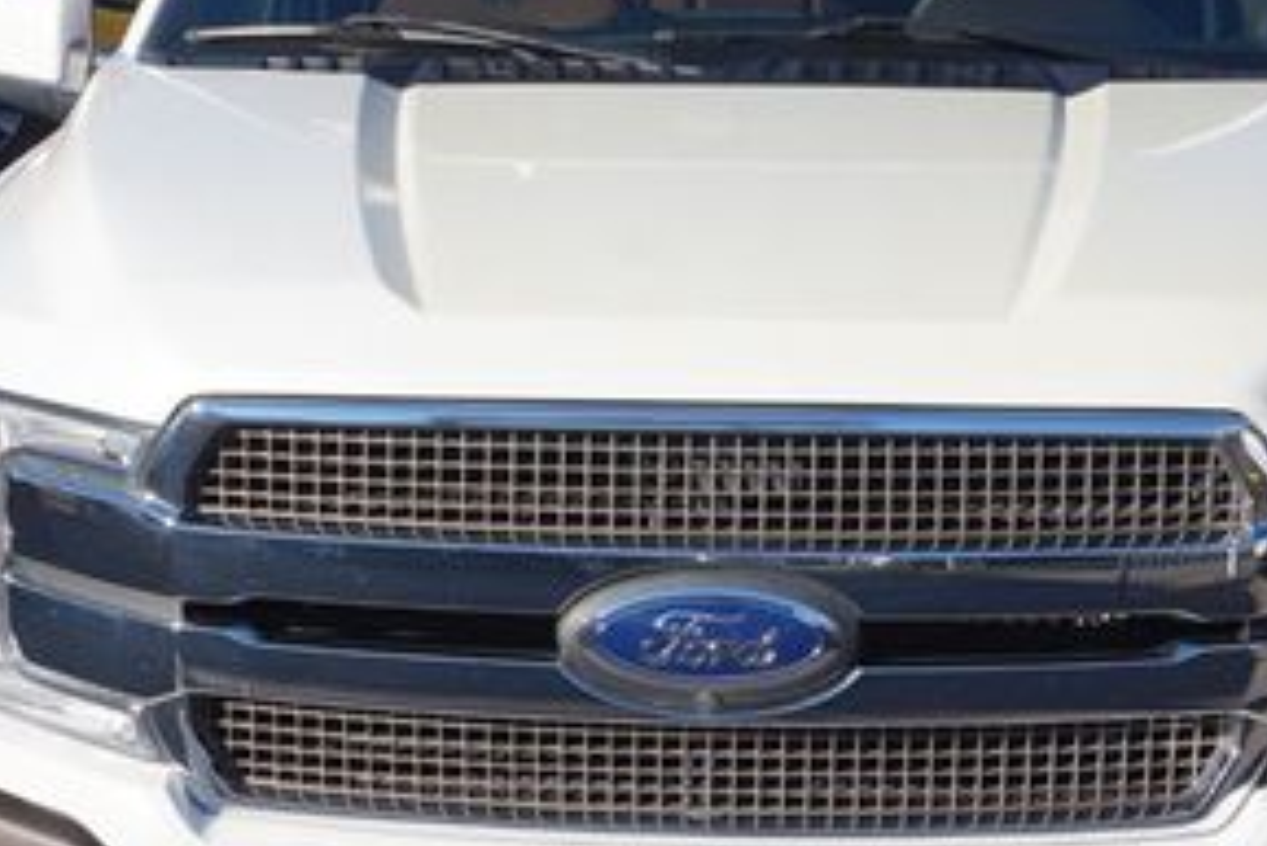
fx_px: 2570
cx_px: 688
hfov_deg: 27.7
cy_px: 451
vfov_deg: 18.7
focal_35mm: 73
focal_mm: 22
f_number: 11
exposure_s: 1/125
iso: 100
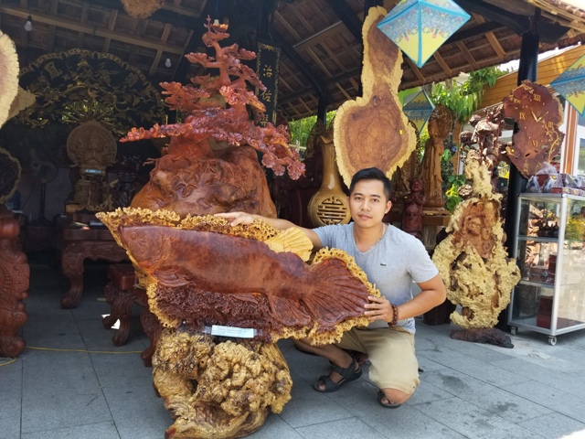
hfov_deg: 67.3
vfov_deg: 53.1
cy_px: 220
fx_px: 439
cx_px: 292
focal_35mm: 26
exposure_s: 1/652
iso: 50
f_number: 1.7
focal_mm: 4.3
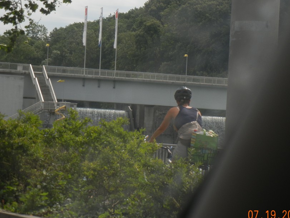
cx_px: 177
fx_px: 1407
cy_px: 106
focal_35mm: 168
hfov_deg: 11.8
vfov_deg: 8.8
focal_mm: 24
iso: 160
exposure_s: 1/980
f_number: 4.6
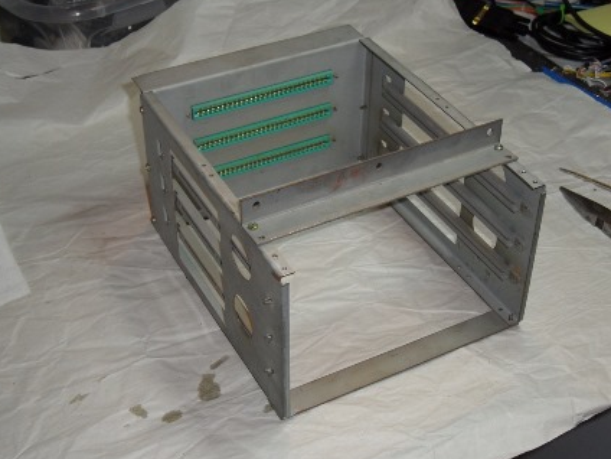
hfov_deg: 34.3
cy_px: 232
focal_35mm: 56
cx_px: 313
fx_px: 988
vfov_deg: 26.1
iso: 200
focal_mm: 9.5
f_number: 3.9
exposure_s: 1/60
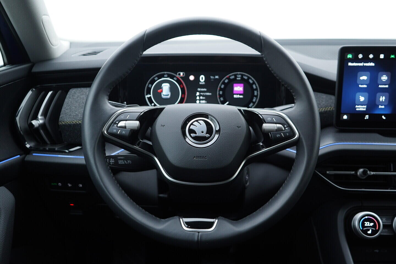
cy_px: 132
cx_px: 198
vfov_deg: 36.9
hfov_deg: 53.1
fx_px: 396
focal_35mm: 36
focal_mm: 24
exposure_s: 1/40
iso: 160
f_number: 2.8
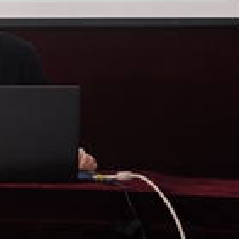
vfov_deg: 8.7
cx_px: -88
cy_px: -42
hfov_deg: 8.7
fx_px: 1547
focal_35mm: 198
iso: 560
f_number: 4.5
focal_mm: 40
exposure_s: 1/30
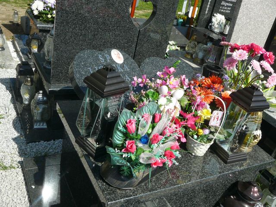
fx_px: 279
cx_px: 138
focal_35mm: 35
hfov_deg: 52.6
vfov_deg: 40.7
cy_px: 104
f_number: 5
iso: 80
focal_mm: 5.2
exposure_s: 1/400
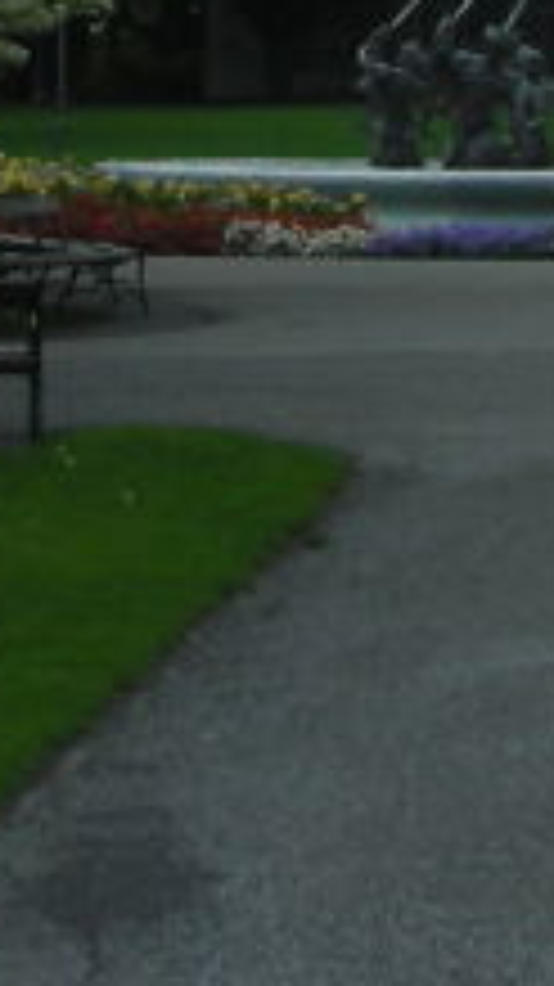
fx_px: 4654
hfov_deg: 6.7
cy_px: -311
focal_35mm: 178
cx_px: 941
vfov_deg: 11.8
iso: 50
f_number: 8.5
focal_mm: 5.8
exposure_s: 1/77.3
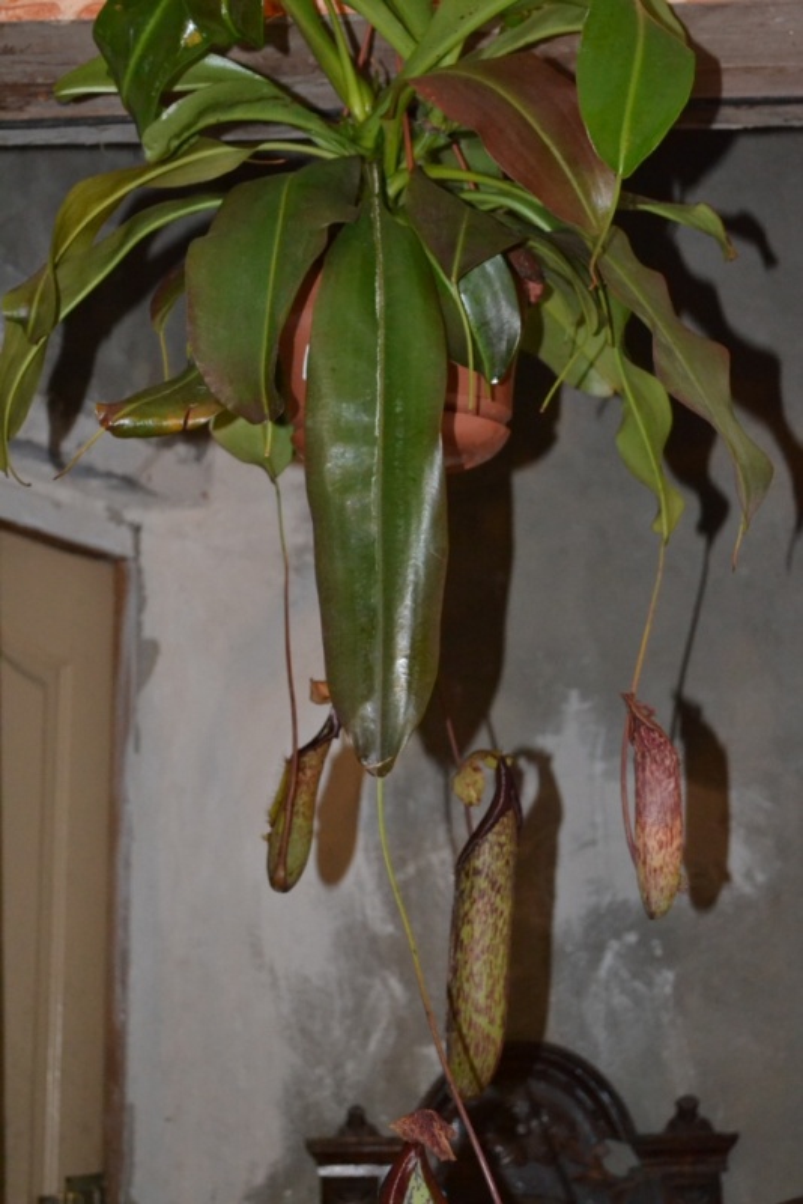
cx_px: 402
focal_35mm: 66
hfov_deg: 20.6
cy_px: 602
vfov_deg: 30.5
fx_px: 2206
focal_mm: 44
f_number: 5.3
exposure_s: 1/60
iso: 3200
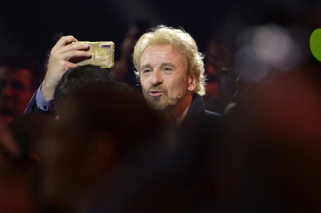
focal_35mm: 500
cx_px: 160
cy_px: 106
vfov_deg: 2.7
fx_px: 4455
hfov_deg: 4.1
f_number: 5.6
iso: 8000
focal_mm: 500
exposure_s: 1/320
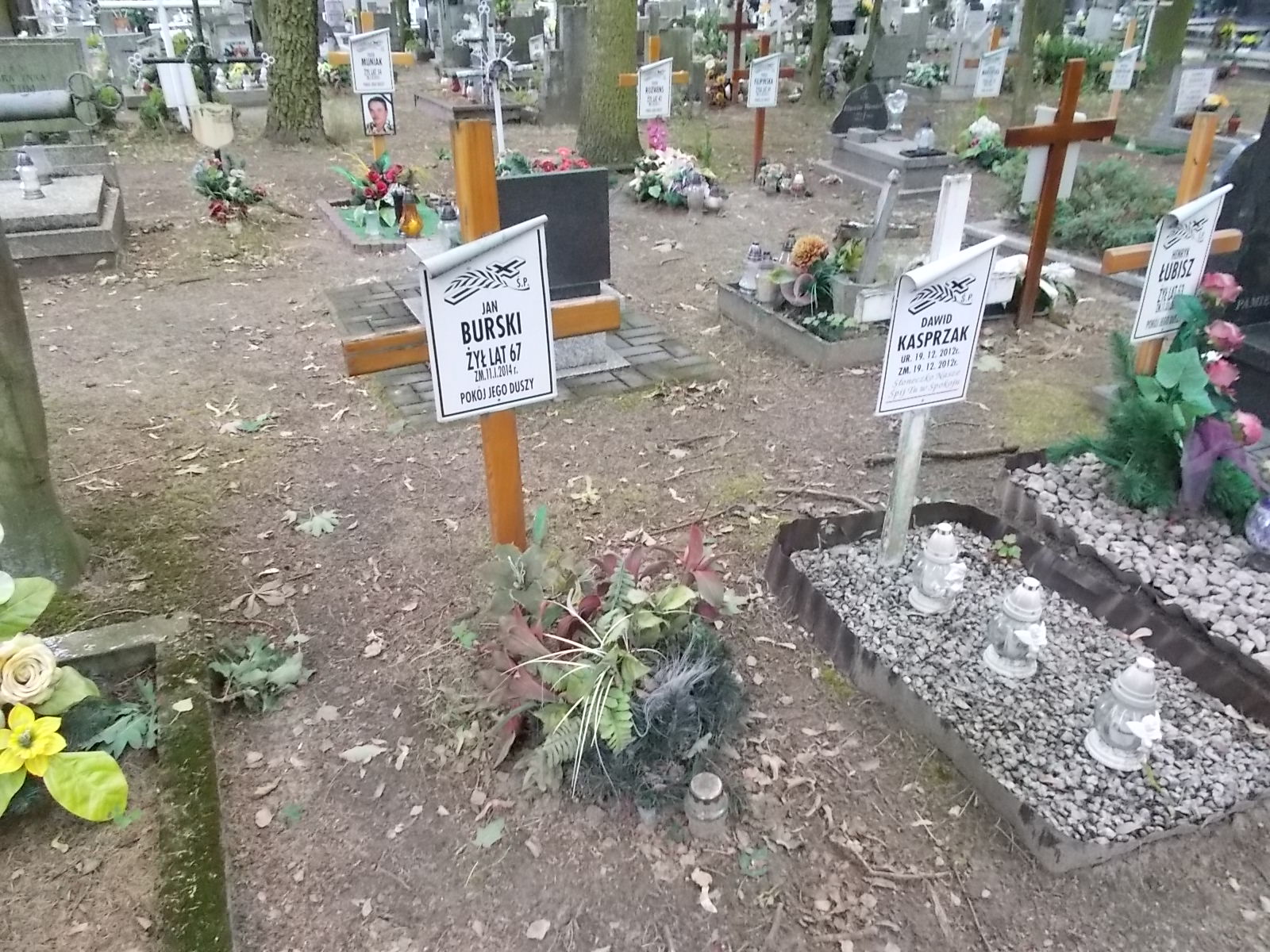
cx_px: 635
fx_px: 954
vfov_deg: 53.1
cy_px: 476
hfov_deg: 67.3
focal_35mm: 26
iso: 400
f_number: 3.2
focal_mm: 4.6
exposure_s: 1/60
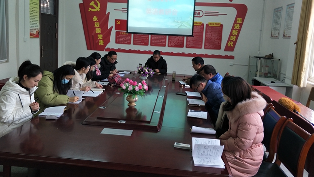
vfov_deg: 42.7
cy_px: 70
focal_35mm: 27
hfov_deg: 69.9
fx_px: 225
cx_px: 155
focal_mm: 4.1
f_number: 1.7
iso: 117
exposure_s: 1/33
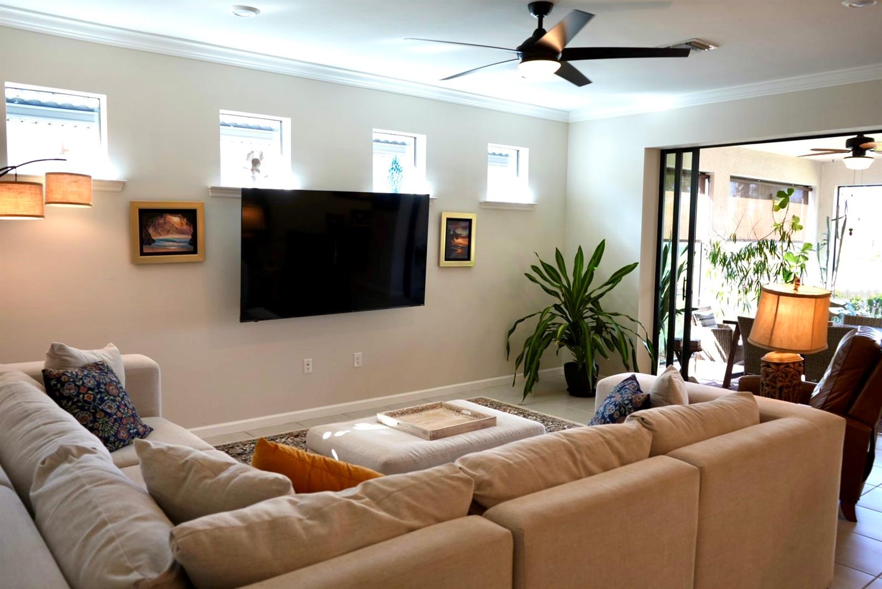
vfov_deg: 46.5
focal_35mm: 28
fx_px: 686
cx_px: 441
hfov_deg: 65.4
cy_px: 294
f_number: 4
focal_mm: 28
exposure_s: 1/160
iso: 400
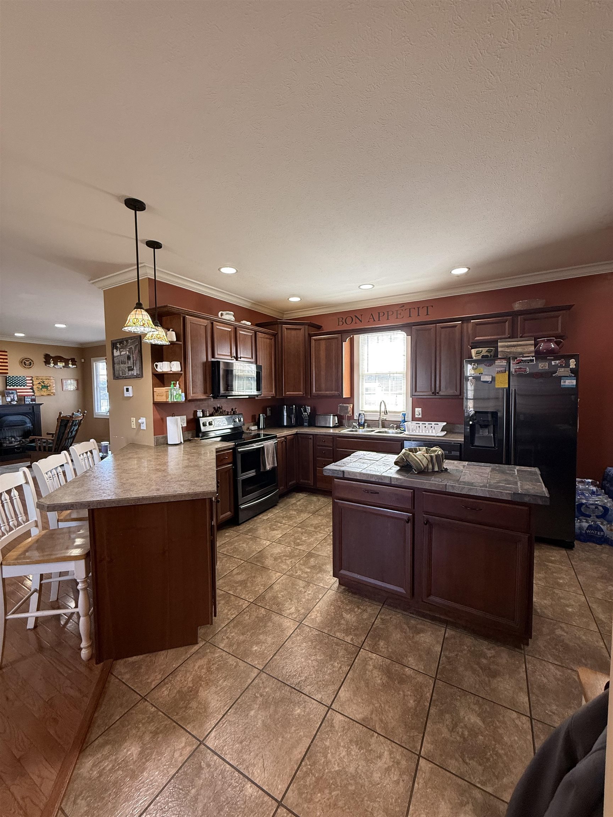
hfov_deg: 85.7
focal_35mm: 14
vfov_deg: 102.1
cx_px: 306
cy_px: 408
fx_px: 331
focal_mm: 2.22
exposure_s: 1/60
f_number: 2.2
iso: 200
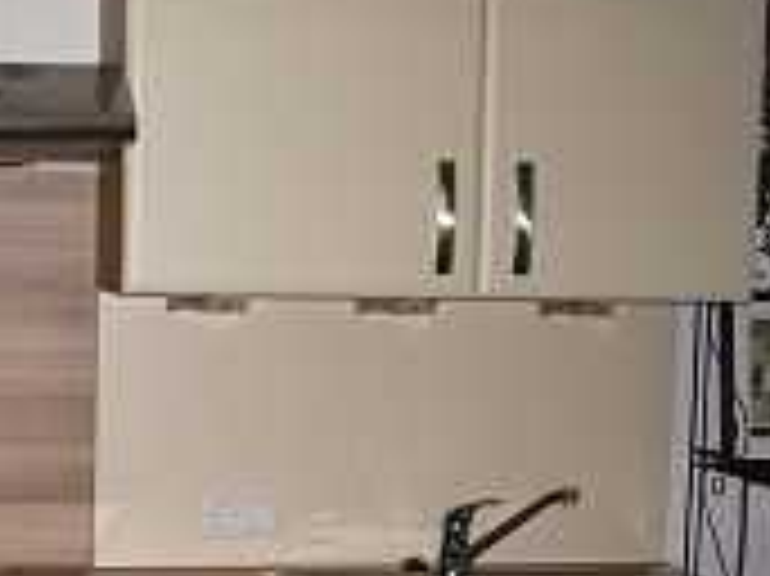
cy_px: 464
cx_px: -50
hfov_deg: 22.7
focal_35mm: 82
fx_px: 1823
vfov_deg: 17.8
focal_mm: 5.8
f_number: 2.6
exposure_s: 1/40
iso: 160
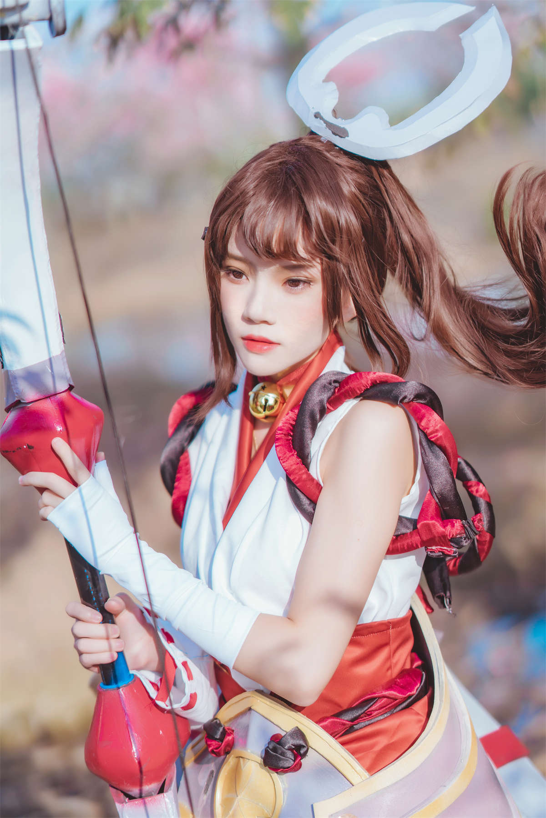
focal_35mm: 85
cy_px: 409
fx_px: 1933
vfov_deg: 23.9
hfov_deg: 16.1
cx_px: 273
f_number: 1.4
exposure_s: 1/5000
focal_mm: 85
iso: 160
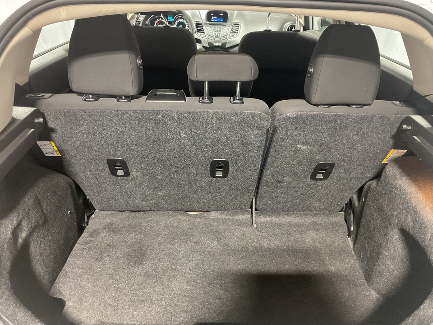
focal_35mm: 29
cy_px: 162
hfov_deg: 61.7
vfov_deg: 48.2
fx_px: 363
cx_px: 216
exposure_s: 1/40
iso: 320
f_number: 1.8
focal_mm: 3
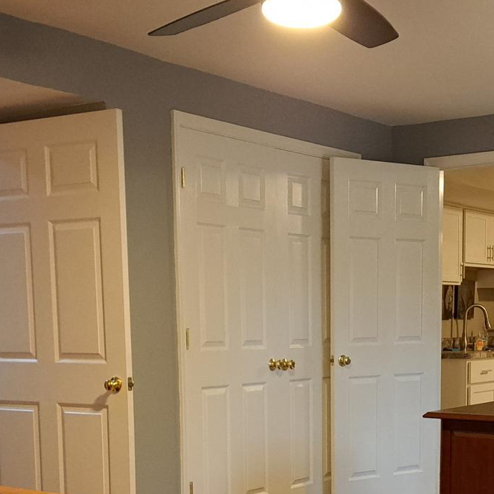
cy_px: 456
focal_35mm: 63
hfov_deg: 27.2
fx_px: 1017
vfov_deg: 26.3
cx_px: 301
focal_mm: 5.23
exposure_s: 1/30
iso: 400
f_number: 1.8
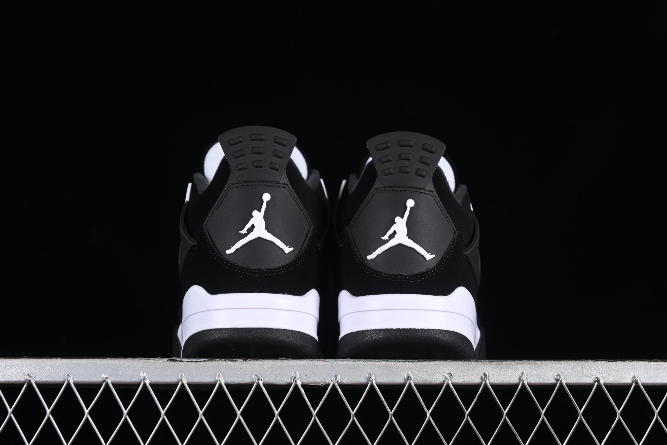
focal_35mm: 75
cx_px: 334
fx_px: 1390
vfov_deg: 18.2
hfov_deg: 27.0
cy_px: 222
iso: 160
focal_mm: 50
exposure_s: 1/50
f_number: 6.3
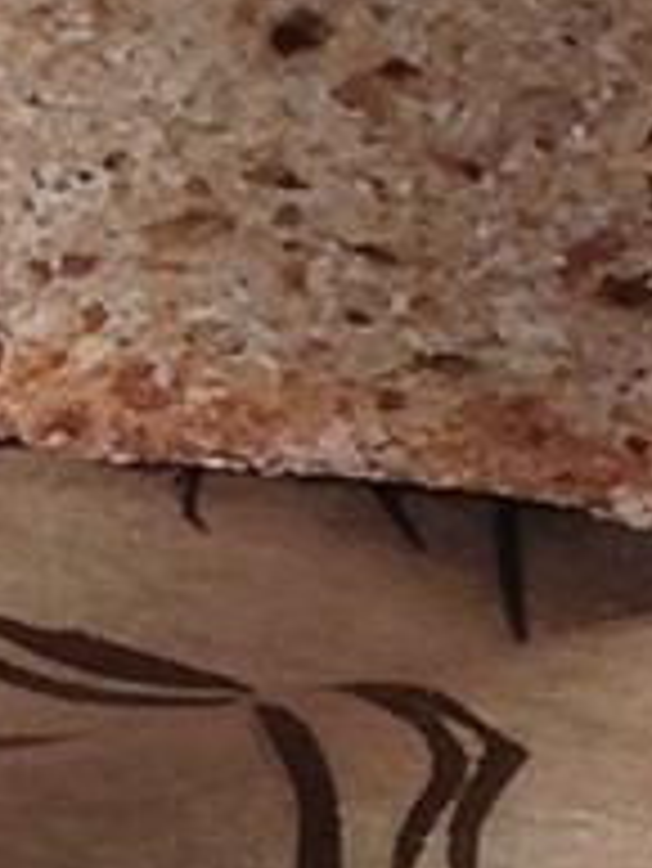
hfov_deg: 10.1
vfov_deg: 14.1
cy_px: -27
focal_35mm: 137
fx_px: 3437
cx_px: 1237
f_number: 2.4
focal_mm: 4.12
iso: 50
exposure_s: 1/231
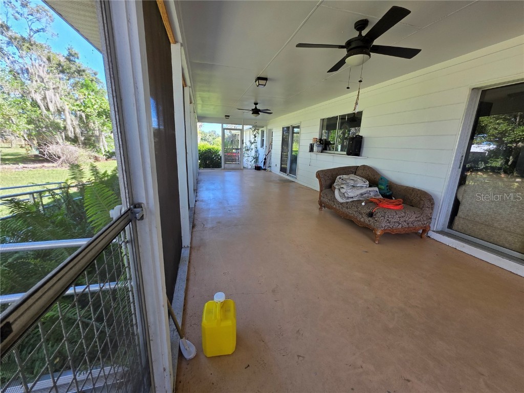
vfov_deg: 89.9
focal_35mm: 13
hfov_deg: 106.2
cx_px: 262
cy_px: 196
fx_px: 197
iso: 50
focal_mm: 2.2
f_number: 1.9
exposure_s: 1/120
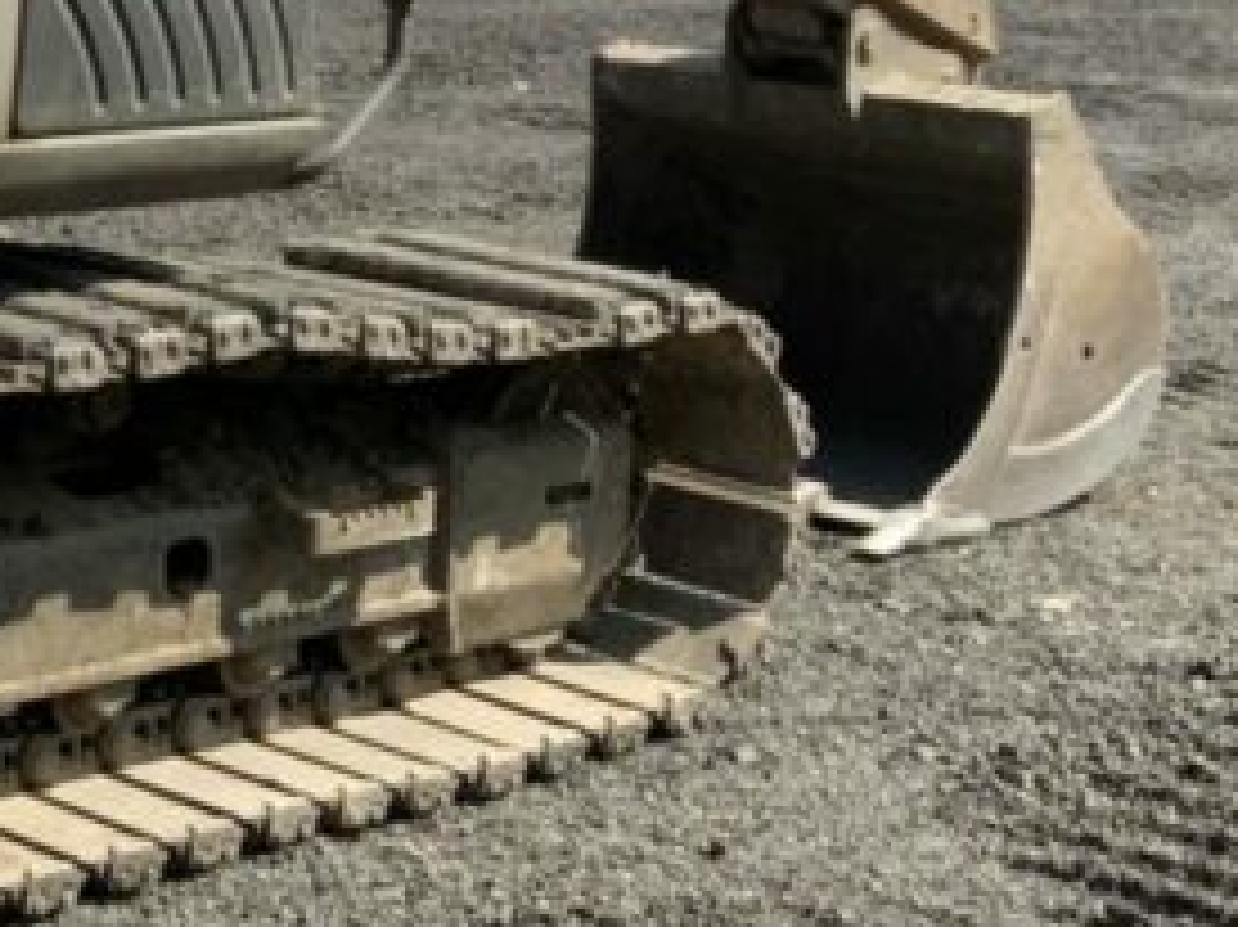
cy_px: -274
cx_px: -176
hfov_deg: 17.5
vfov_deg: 13.2
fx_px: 3861
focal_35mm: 108
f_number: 1.8
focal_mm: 3
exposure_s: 1/1675
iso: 16
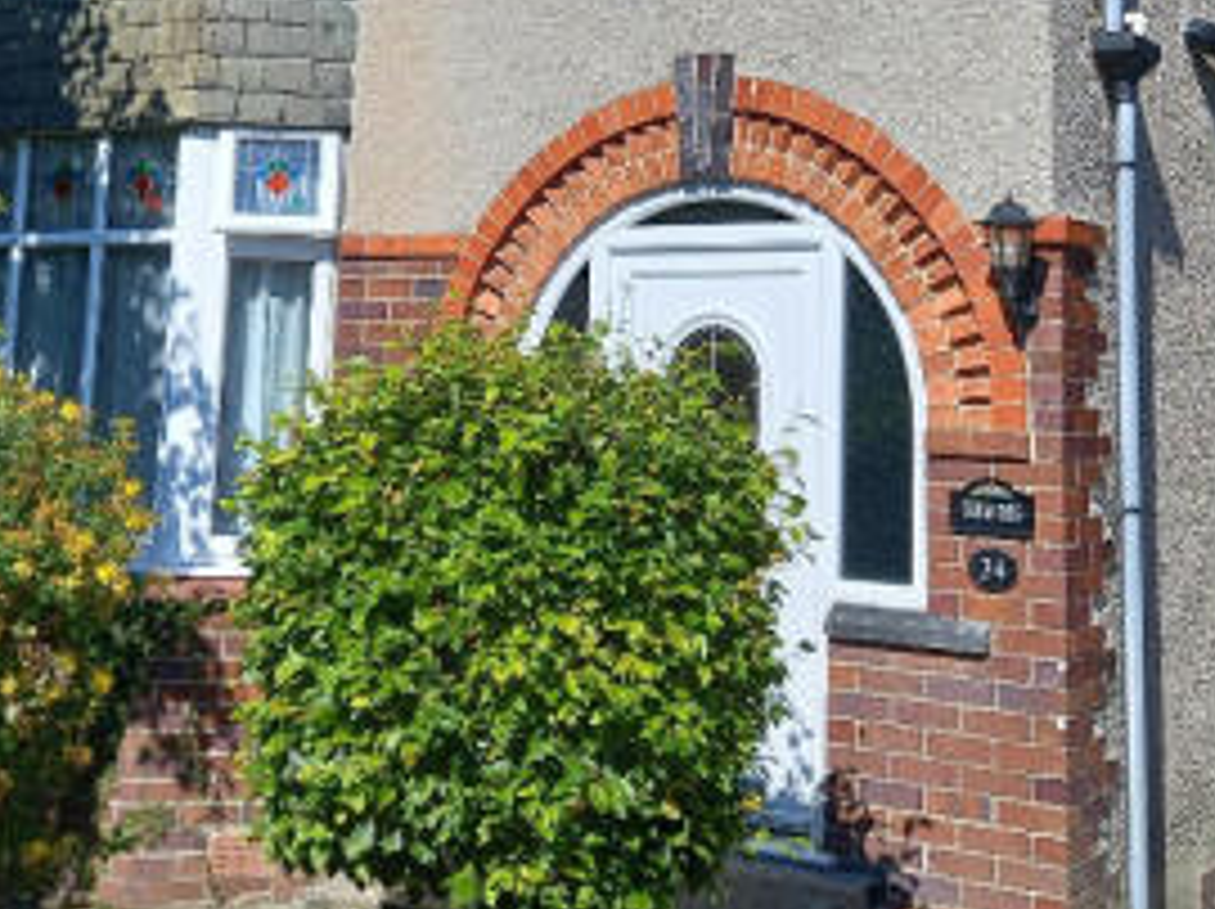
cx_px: 682
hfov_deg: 35.5
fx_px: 1894
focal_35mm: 54
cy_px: 92
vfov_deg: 26.1
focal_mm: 4.6
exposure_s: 1/641
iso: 25
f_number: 2
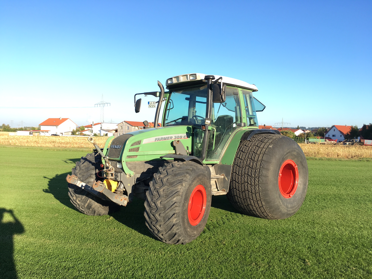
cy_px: 140
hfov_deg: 61.7
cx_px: 186
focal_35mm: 29
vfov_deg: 48.2
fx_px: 312
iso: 25
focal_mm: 4.15
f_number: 2.2
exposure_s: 1/442
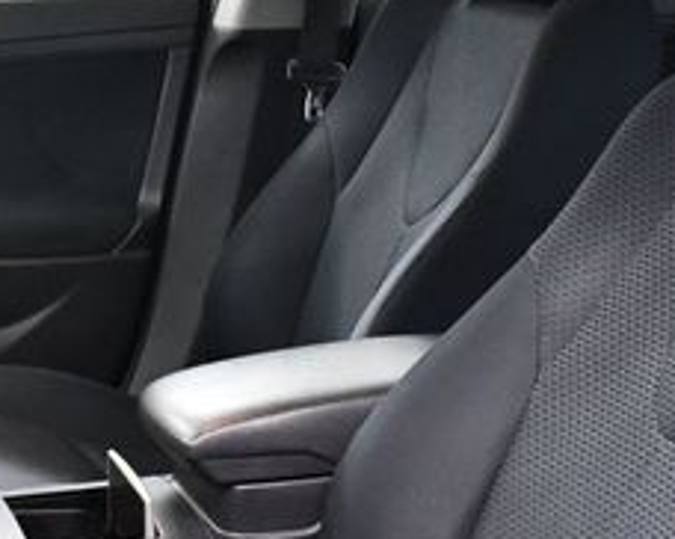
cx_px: 198
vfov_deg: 16.1
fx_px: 1896
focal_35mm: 95
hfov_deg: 20.1
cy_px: 432
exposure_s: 1/80
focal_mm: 18
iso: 3200
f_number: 3.5
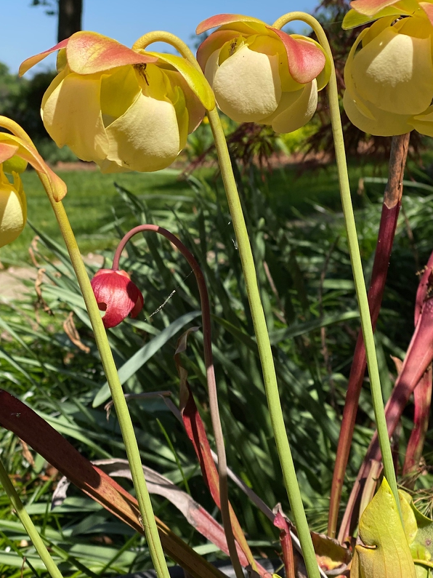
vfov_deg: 28.9
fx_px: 1118
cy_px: 337
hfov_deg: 21.9
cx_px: 220
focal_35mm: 67
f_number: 2
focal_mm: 6
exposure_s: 1/1996
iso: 20
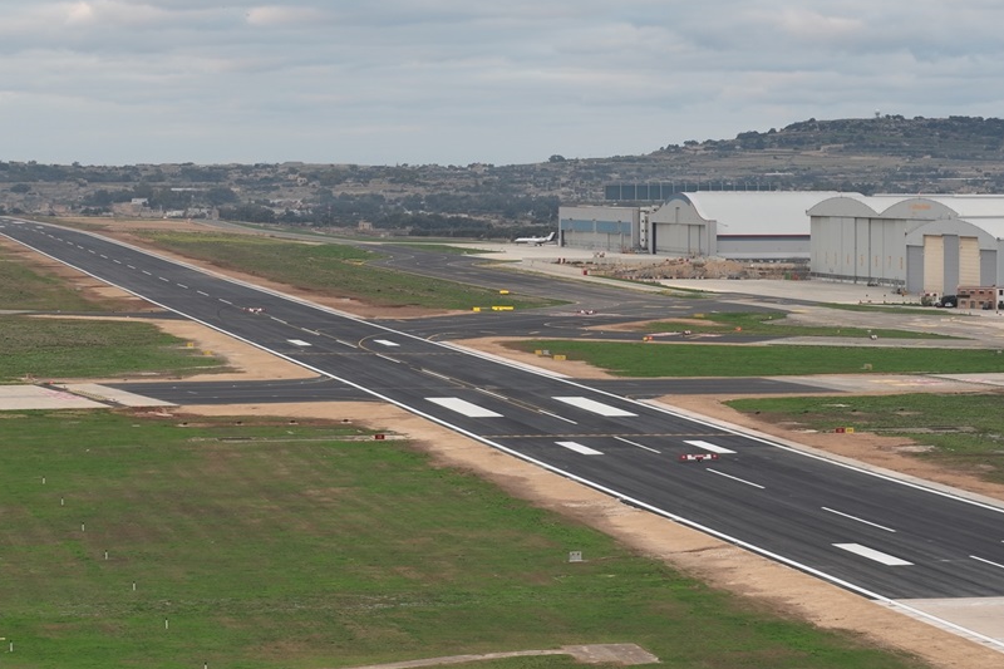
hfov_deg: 15.9
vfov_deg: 10.7
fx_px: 3569
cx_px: 802
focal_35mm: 128
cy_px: 389
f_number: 2.8
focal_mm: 50
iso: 100
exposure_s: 1/50
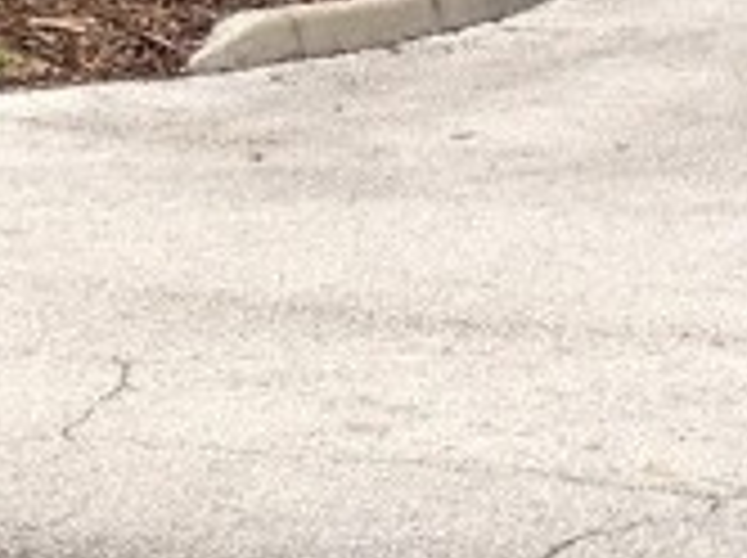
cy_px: -522
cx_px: 81
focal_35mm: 216
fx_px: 4654
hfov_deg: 9.1
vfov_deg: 6.7
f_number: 2.4
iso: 50
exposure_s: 1/2208
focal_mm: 4.28
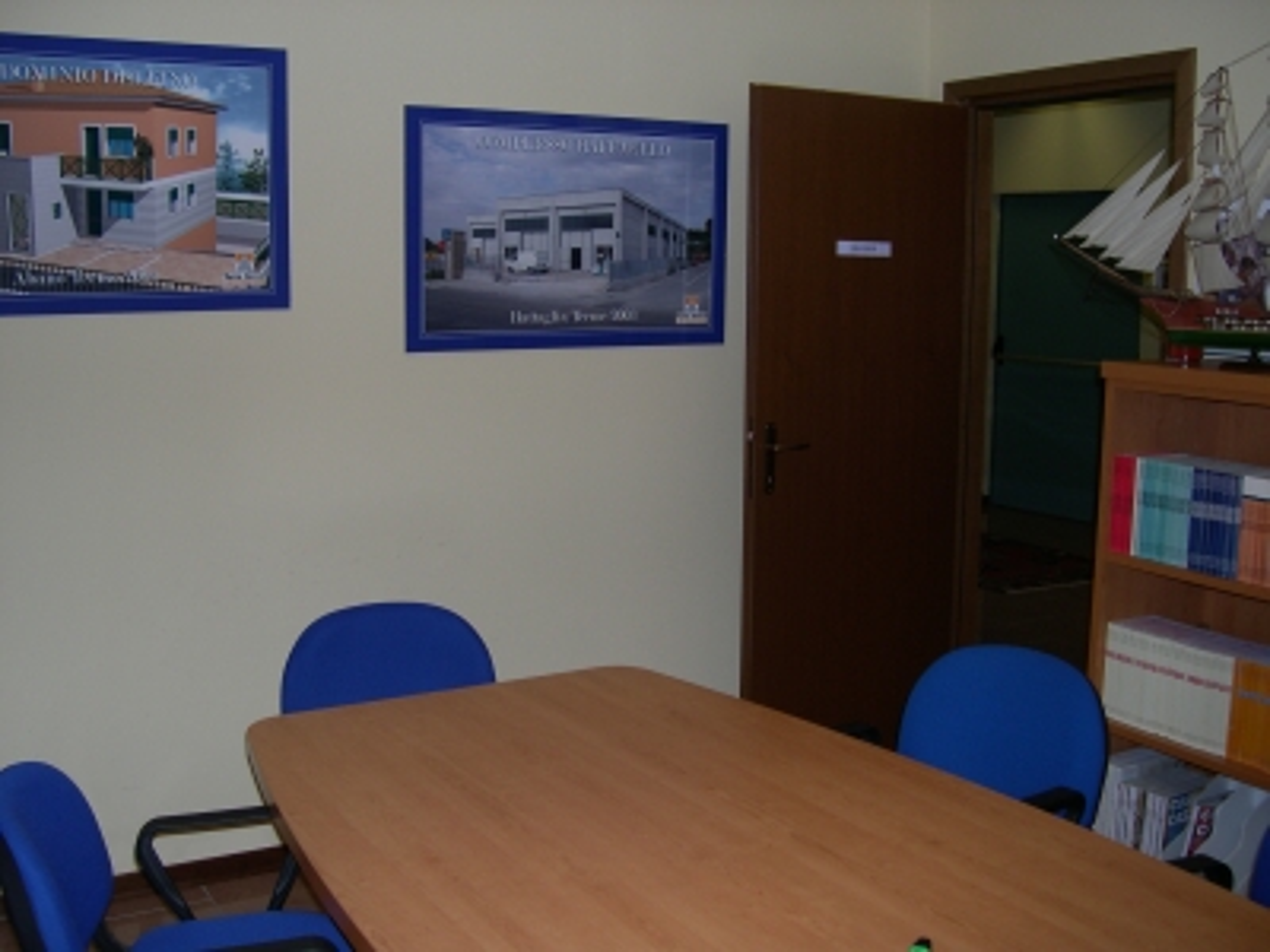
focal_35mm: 38
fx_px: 1394
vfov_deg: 37.7
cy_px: 476
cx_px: 635
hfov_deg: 49.0
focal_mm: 8
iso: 107
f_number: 2.8
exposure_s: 1/60
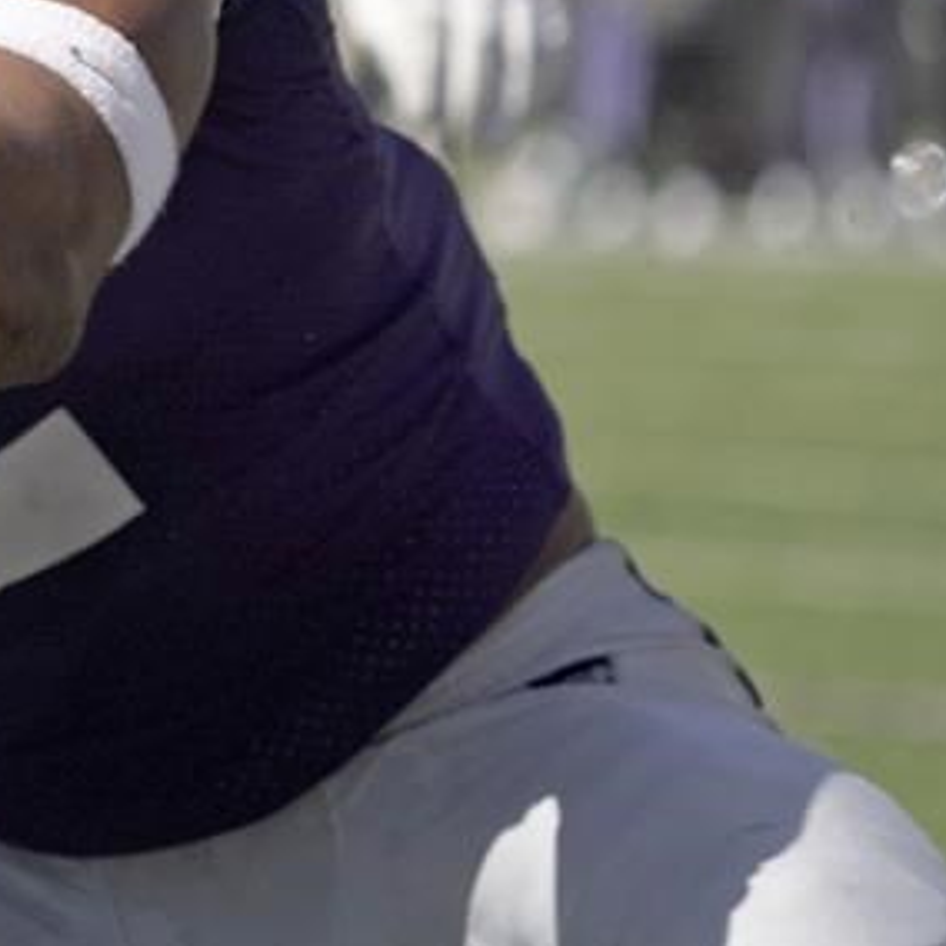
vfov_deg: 2.3
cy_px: -328
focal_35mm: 766
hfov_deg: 2.3
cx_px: -1006
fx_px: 23684
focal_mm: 200
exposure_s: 1/2500
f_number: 6.3
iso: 400
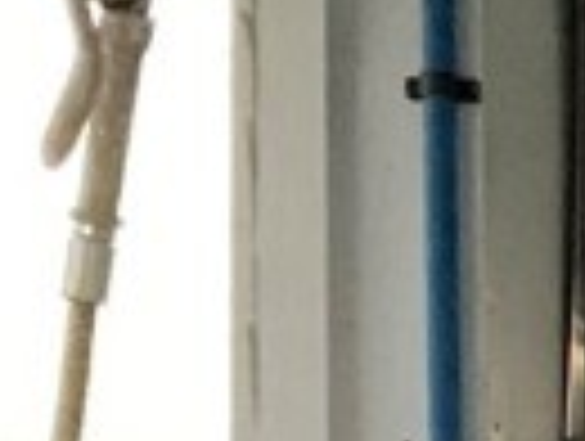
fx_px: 3860
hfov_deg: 7.0
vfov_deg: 6.3
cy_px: 1035
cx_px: 2192
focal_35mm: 228
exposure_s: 1/60
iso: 200
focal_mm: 3
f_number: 1.8
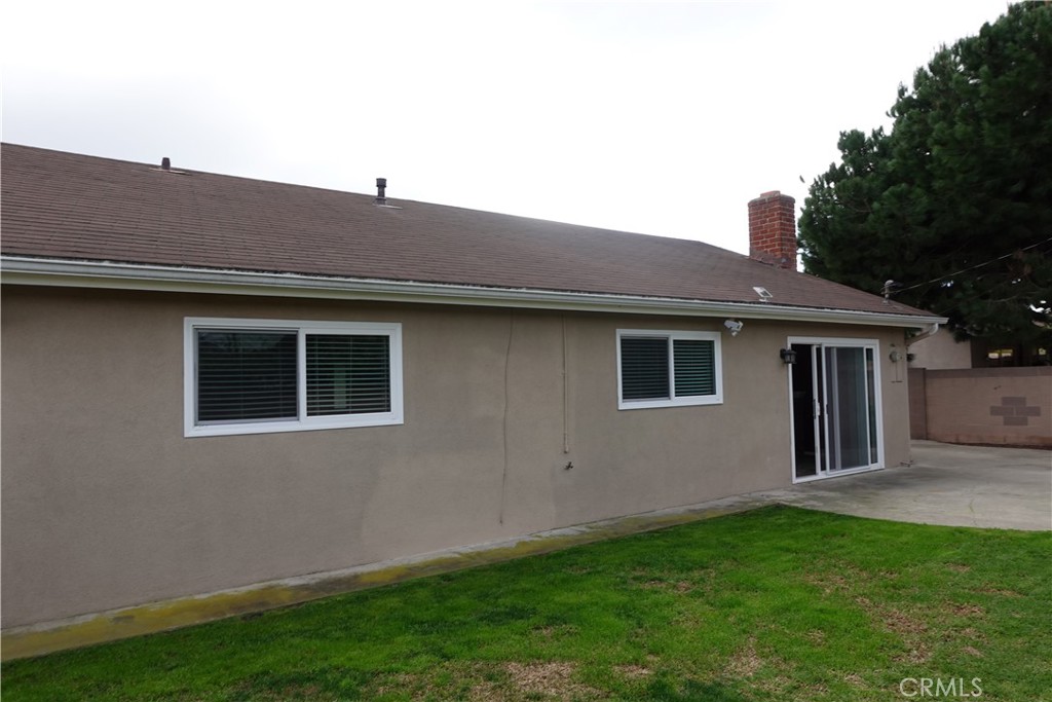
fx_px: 701
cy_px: 351
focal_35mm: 24
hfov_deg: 73.7
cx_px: 526
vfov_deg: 53.1
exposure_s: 1/200
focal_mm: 9.4
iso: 125
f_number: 5.6
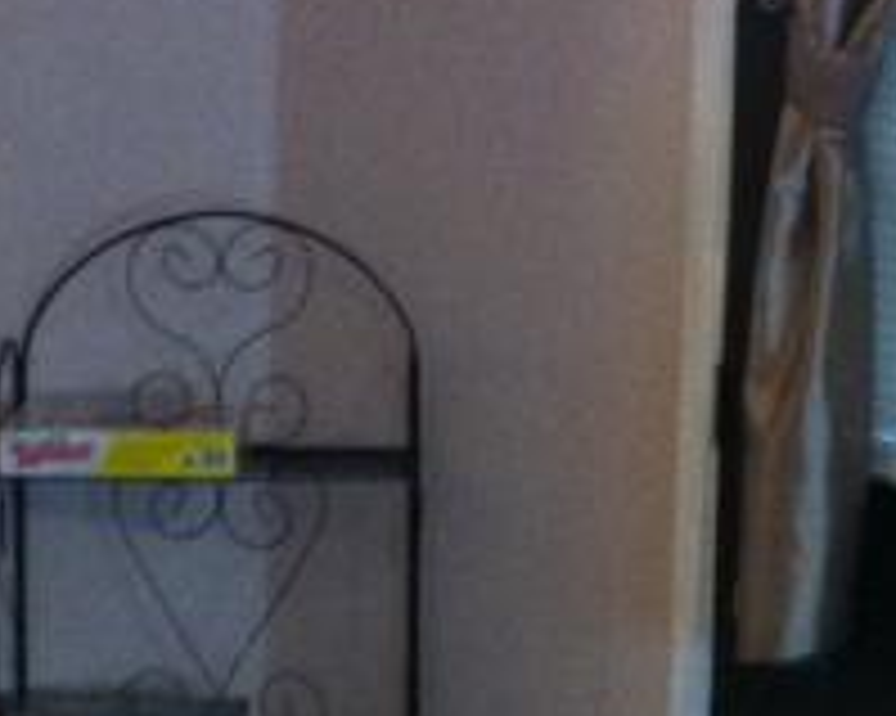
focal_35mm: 176
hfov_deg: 11.0
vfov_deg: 8.7
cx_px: 594
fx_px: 4665
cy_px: 691
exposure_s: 1/17
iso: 320
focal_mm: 3.85
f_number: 2.8
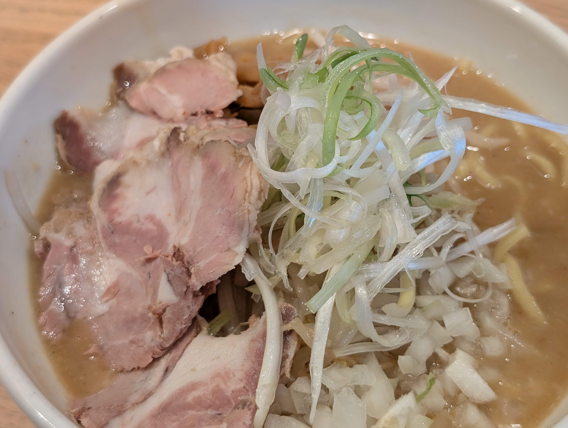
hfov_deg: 38.9
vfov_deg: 29.7
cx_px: 284
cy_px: 214
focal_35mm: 49
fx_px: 805
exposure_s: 1/49
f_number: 1.68
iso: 131
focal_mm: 6.9
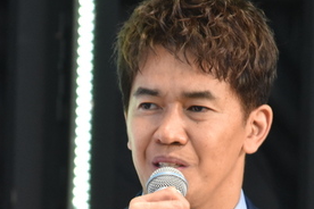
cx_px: 111
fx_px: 21577
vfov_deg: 0.6
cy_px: 220
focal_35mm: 2474
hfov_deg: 0.8
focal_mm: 600
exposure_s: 1/500
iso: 2000
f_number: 6.3
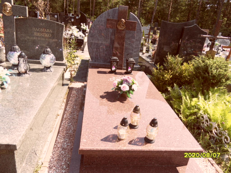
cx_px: 116
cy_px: 86
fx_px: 160
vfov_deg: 56.8
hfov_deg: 71.6
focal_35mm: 24
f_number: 3.2
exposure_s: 1/350
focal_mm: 3.9
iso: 80
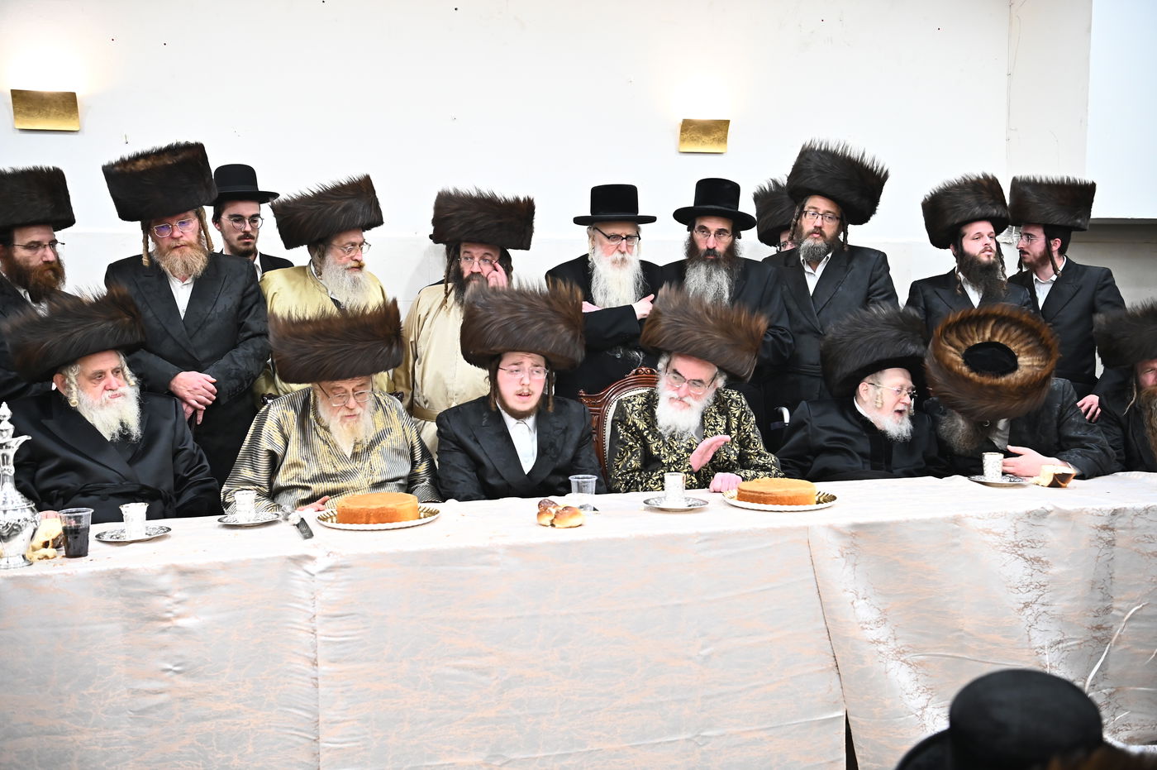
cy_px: 385
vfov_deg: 35.0
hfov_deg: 50.7
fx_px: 1220
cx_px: 578
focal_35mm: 38
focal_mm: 38
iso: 2500
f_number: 4
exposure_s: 1/200
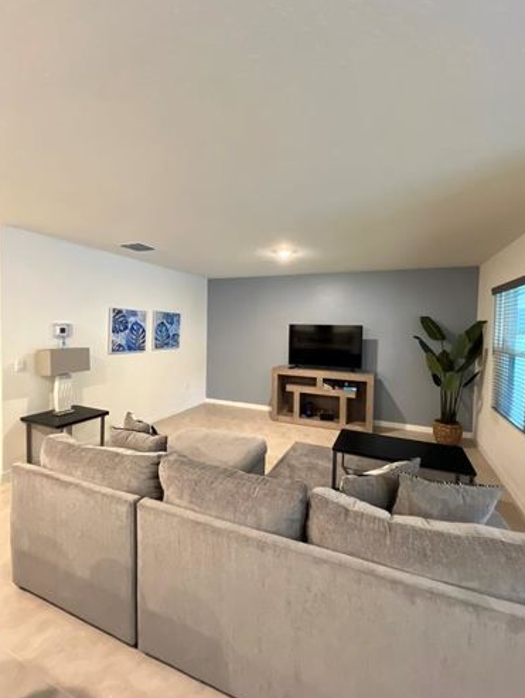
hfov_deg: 85.7
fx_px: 283
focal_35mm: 14
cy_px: 333
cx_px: 270
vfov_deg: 102.0
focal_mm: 1.57
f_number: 1.8
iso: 800
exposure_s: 1/60
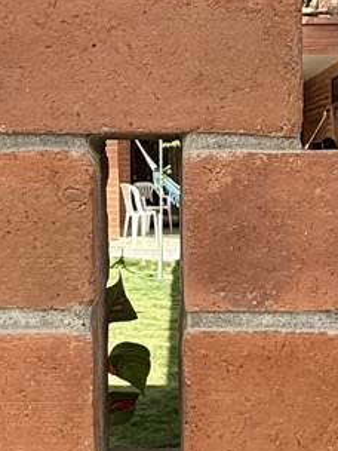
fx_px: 768
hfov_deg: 24.8
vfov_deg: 32.7
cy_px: 223
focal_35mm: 59
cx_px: 162
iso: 64
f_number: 2.2
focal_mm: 2.22
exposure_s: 1/901
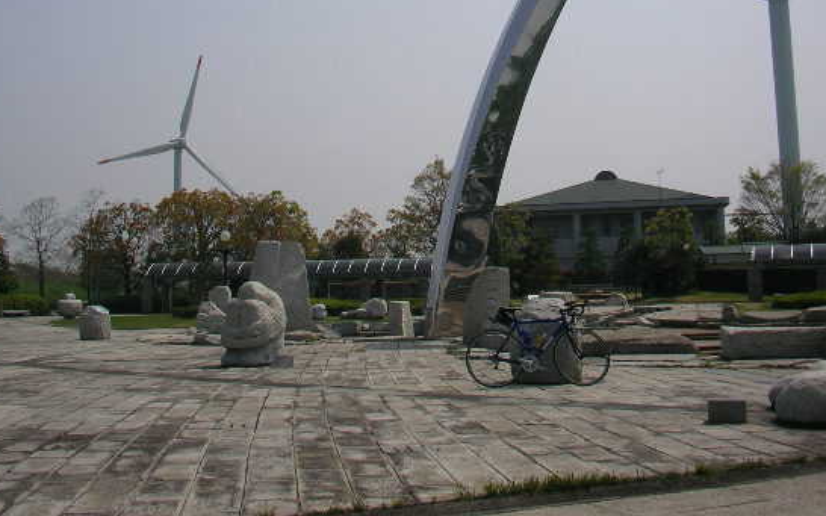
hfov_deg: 43.5
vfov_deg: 27.8
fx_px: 1035
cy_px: 179
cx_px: 390
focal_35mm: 46
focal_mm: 5.7
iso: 50
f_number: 6.9
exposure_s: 1/1000
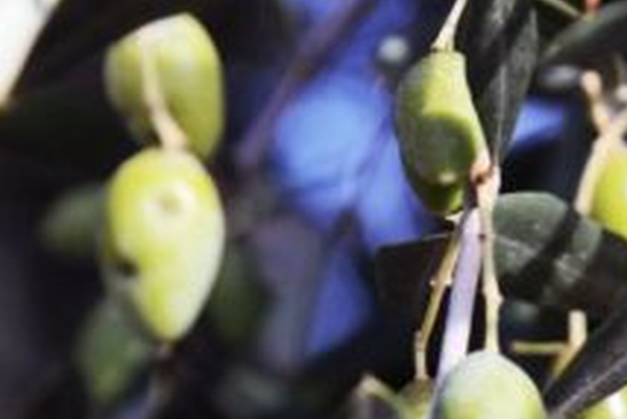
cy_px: 397
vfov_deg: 3.2
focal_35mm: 430
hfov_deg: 4.8
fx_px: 7494
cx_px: 797
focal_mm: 120
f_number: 6.3
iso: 400
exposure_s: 1/640
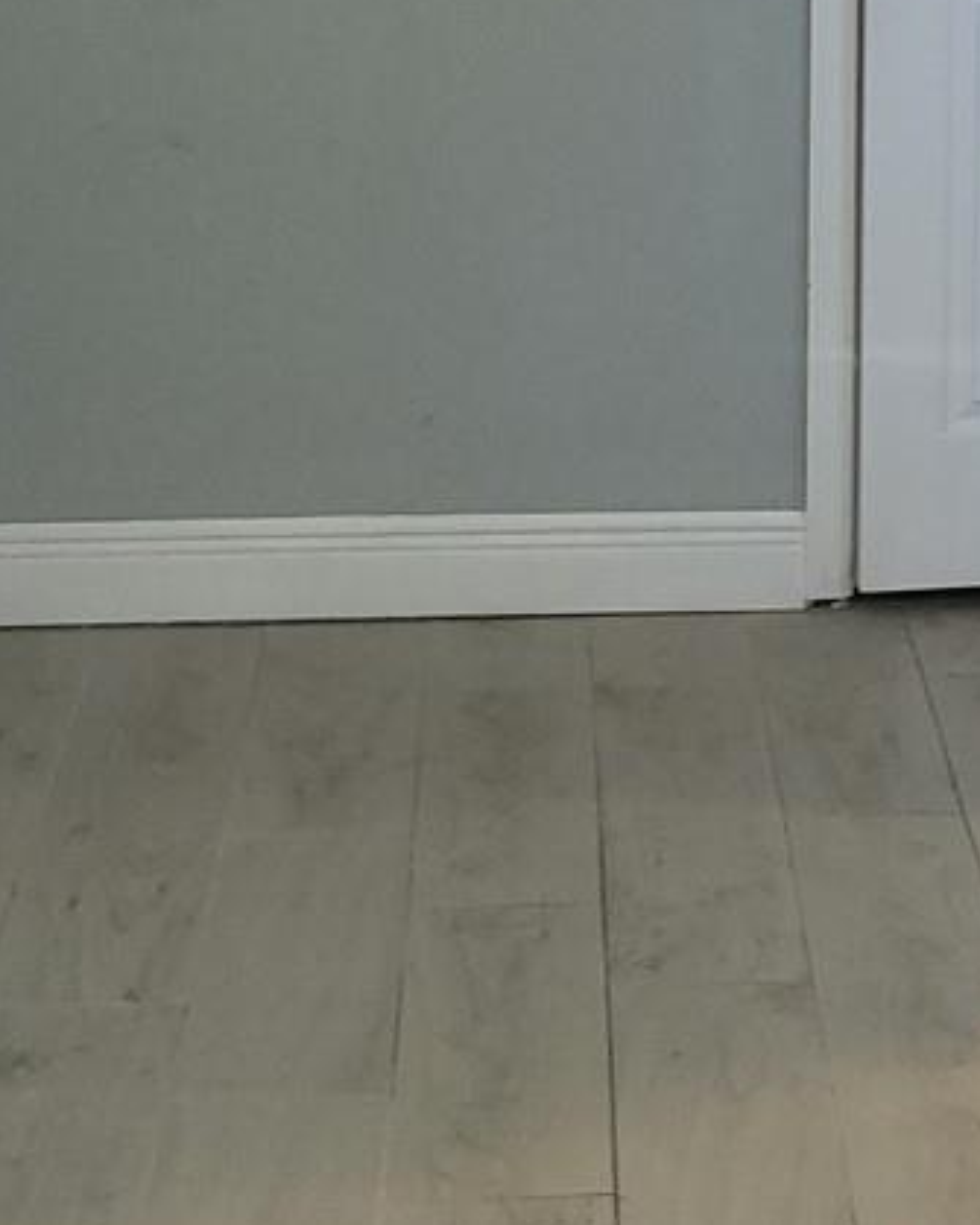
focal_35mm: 97
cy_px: 73
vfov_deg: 19.3
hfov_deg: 15.5
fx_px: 3518
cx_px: 1065
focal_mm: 5.4
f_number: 1.8
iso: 125
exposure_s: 1/15
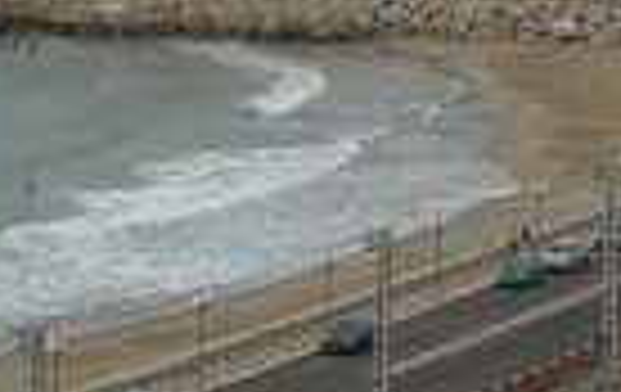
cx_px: 500
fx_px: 5921
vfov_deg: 3.7
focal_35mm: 349
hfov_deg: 6.0
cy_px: -397
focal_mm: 12.5
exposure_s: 1/443
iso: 50
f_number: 3.6
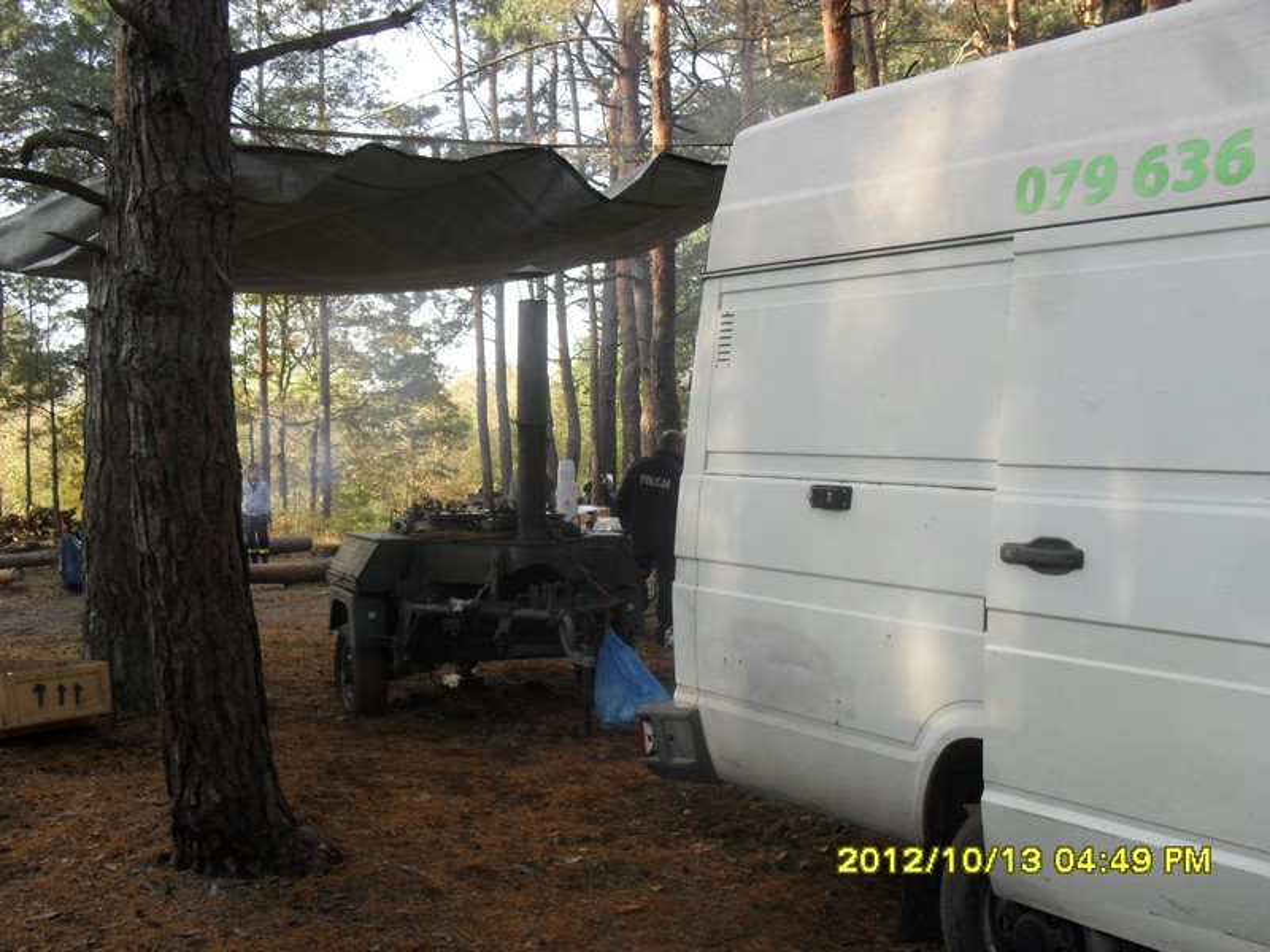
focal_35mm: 35
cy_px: 476
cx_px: 635
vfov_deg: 40.7
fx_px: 1284
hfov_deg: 52.6
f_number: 3.2
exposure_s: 1/90
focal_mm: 6.3
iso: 100
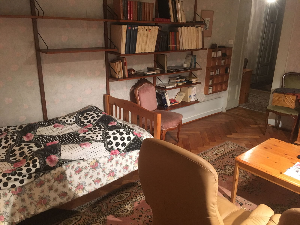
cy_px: 112
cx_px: 150
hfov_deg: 61.7
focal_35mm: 29
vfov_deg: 48.2
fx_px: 251
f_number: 2.2
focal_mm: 4.15
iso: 200
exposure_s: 1/25
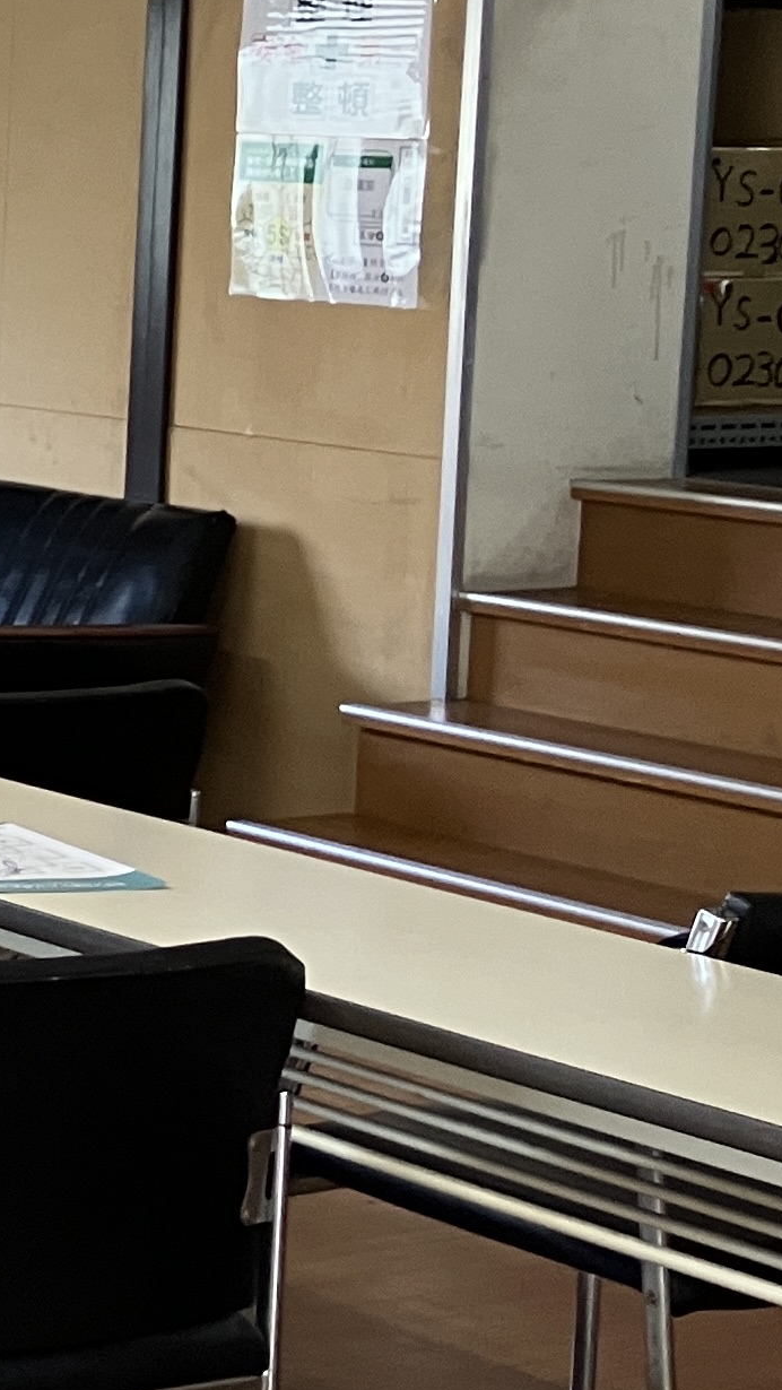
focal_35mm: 100
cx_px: -1348
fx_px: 3686
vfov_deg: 21.3
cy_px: 428
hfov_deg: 9.9
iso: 125
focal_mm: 3.99
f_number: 1.8
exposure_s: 1/60
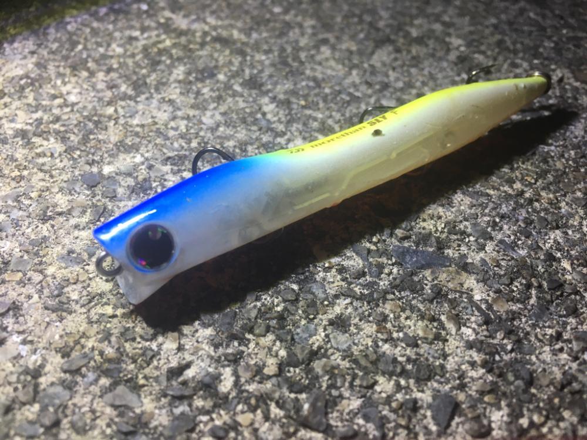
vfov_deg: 48.2
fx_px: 492
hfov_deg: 61.7
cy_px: 220
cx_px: 294
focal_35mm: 29
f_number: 2.2
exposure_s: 1/30
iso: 25
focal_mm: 4.15
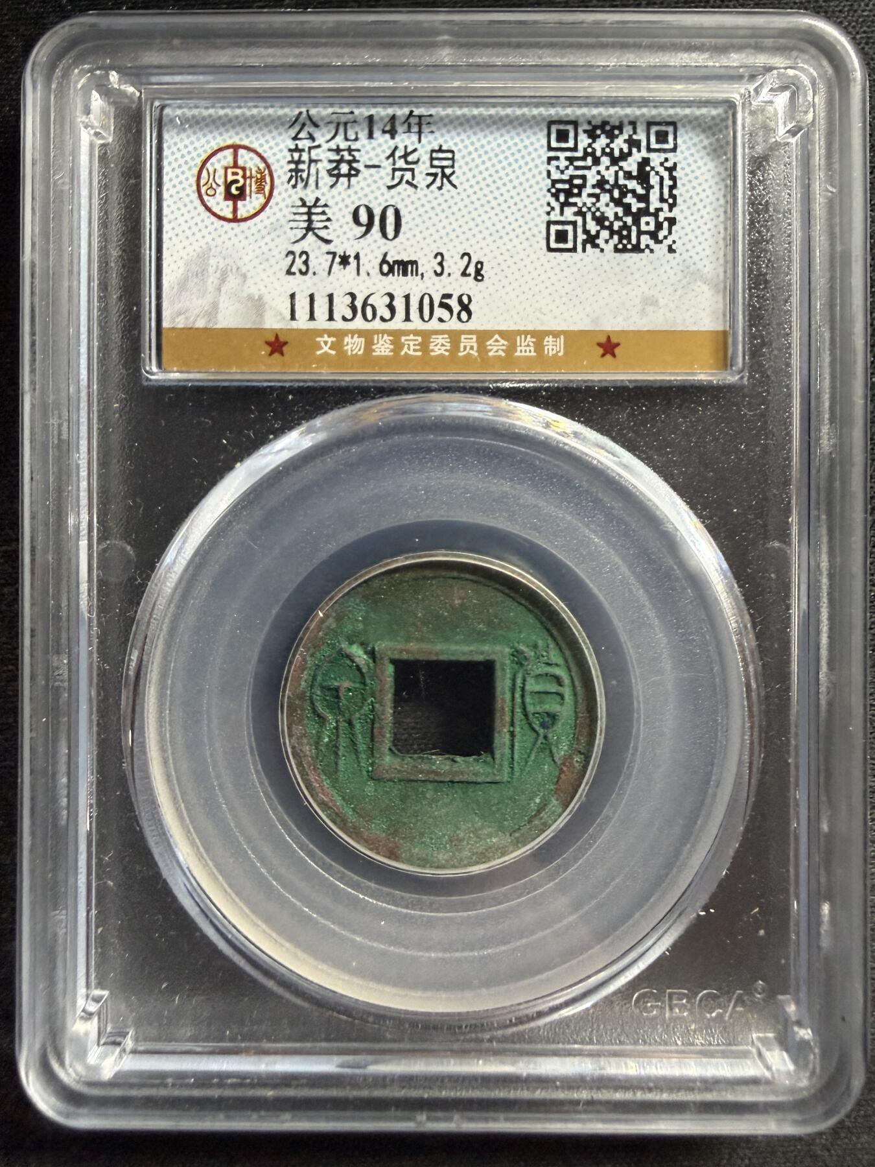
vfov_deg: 71.6
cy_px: 584
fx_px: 809
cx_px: 438
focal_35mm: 24
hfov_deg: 56.8
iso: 400
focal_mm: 2.22
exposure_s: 1/50
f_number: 2.2
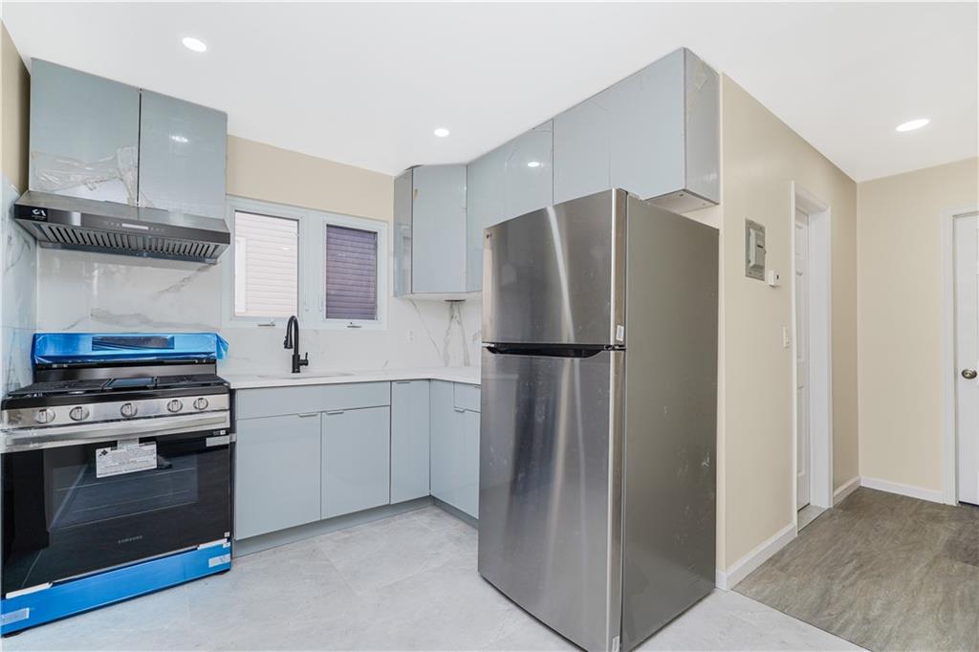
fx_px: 449
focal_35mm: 16
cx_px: 490
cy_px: 326
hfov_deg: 95.0
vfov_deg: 72.0
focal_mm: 16.5
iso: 50
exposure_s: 1/40
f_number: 4.5
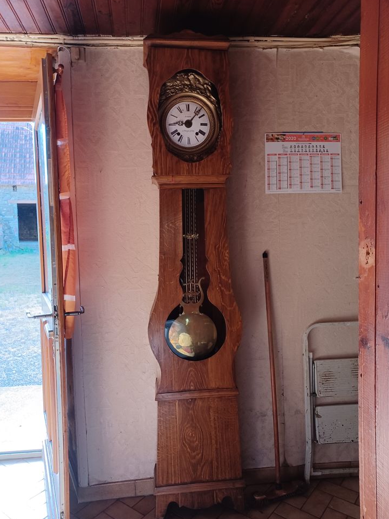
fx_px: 390
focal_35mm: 26
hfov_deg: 53.0
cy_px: 262
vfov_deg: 67.3
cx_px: 190
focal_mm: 4.6
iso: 250
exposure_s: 1/50
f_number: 1.8
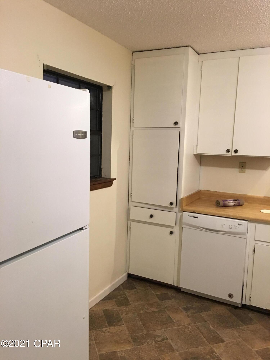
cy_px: 180
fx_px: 302
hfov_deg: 48.2
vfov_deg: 61.7
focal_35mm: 29
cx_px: 135
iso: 80
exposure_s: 1/15
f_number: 2.2
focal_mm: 4.15
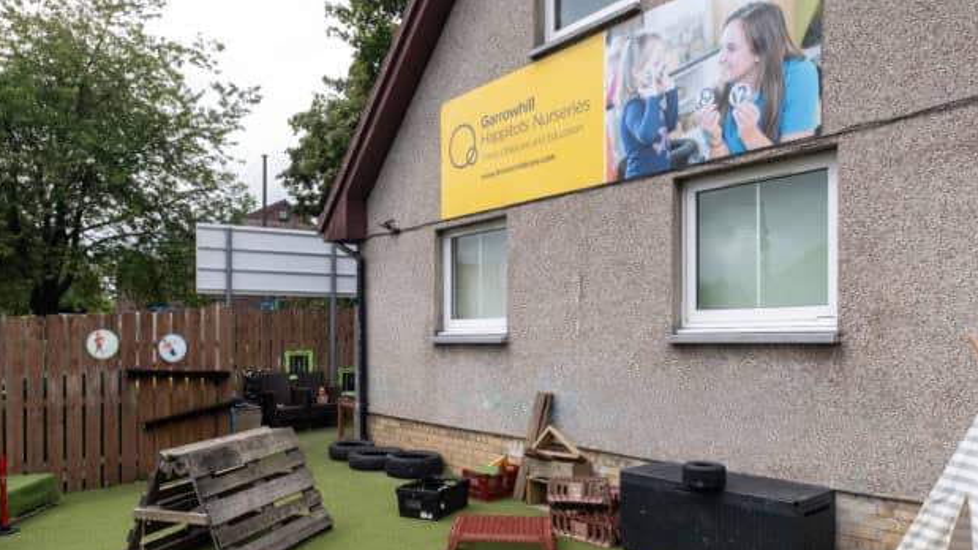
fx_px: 674
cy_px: 348
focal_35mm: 26
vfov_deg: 44.0
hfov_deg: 71.8
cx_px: 450
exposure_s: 1/160
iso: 125
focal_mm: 10
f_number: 6.4
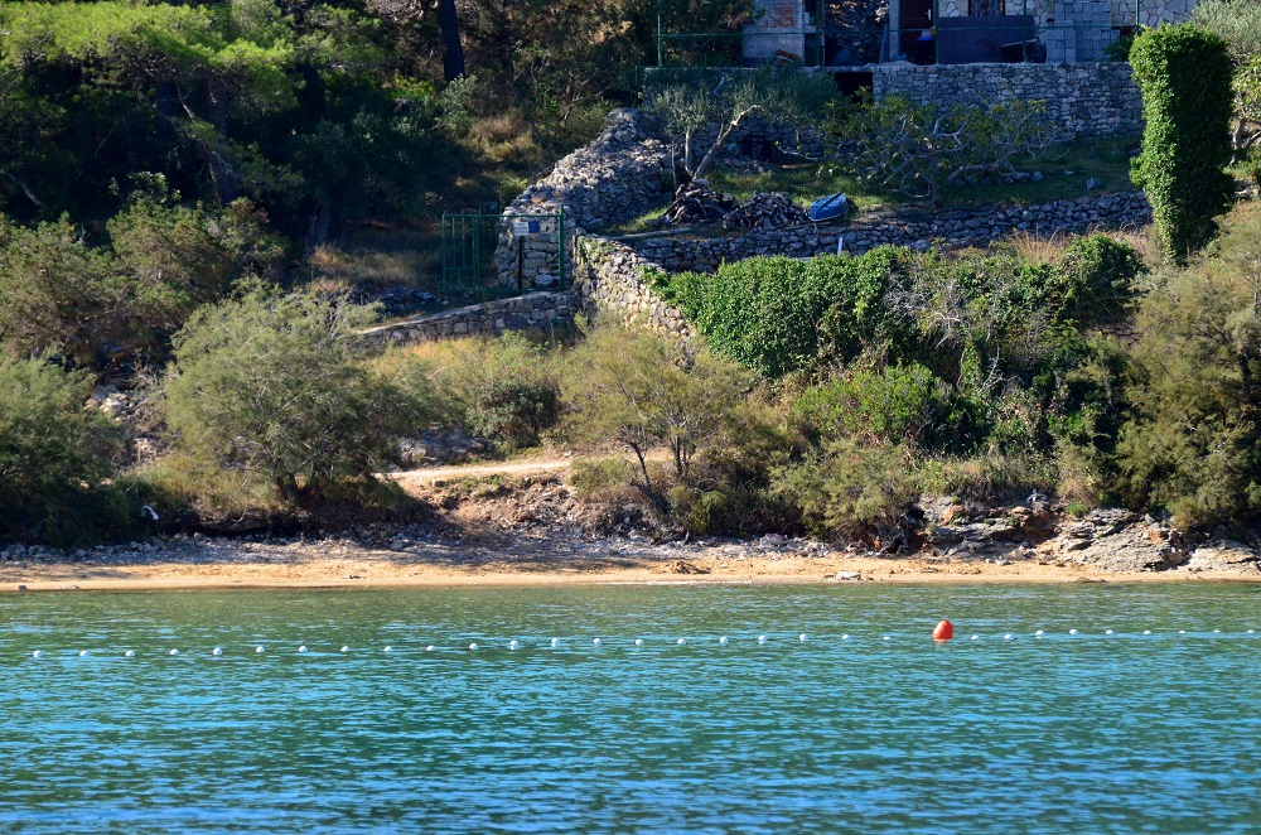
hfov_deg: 6.6
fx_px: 11009
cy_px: 418
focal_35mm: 315
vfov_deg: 4.3
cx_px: 630
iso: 2000
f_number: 5.6
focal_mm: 210
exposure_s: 1/5000
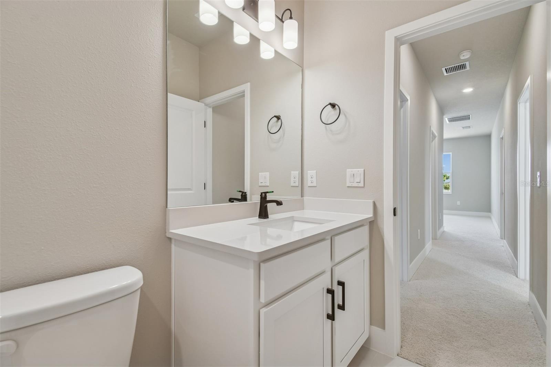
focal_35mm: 15
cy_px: 184
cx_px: 276
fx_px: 230
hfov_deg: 100.4
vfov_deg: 77.3
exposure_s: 1/6
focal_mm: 10
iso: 100
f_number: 7.1
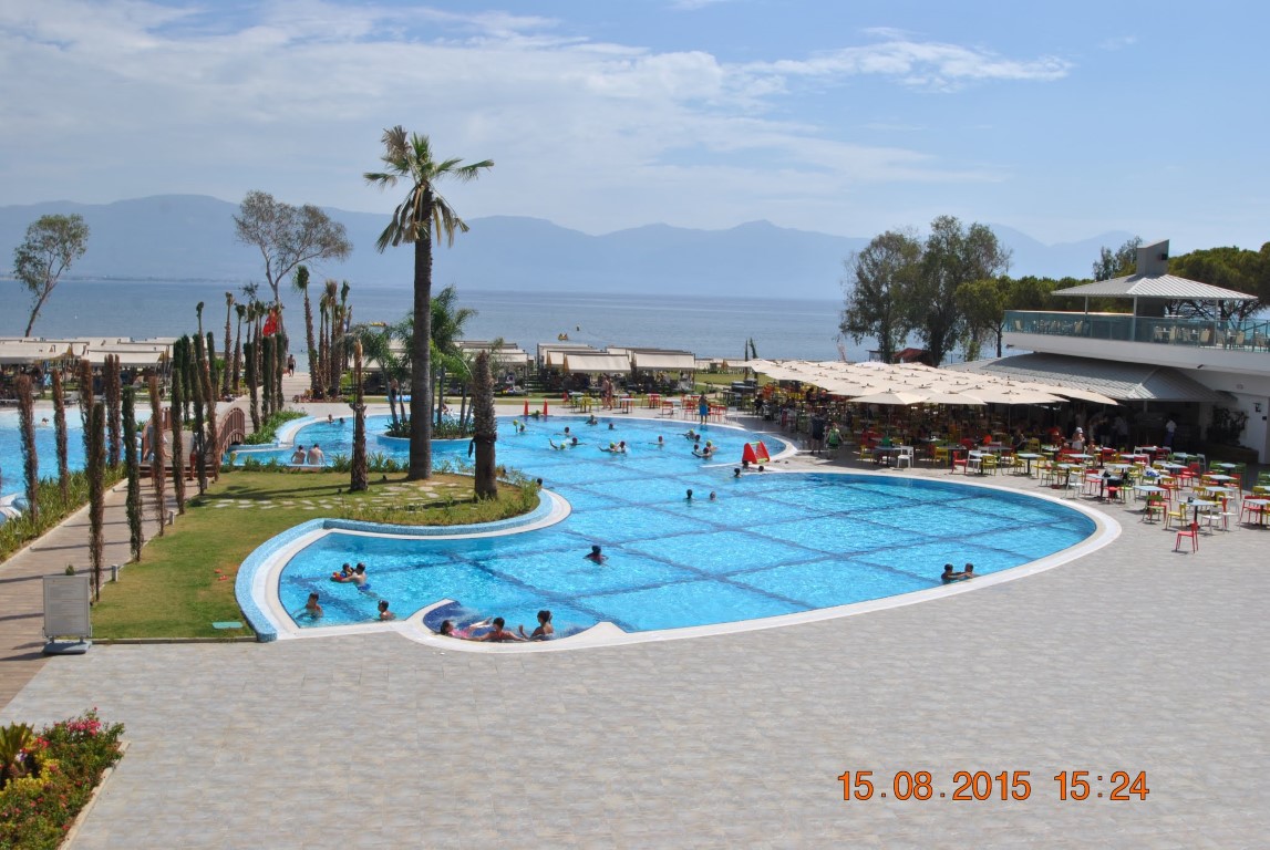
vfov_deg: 37.0
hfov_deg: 53.1
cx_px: 635
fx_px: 1272
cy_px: 425
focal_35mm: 36
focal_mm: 24
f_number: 9
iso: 100
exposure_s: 1/320
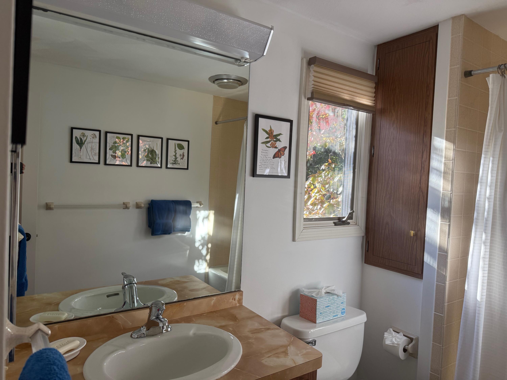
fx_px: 352
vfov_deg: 56.8
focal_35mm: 24
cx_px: 254
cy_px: 190
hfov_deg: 71.6
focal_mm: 6.76
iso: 125
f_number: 1.78
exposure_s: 1/243
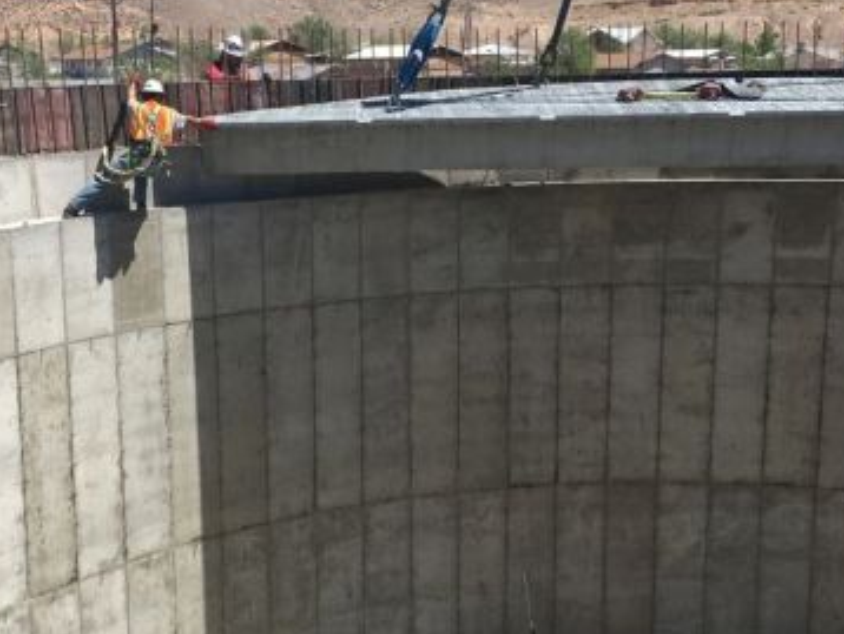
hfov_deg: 35.4
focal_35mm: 54
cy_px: 342
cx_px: 344
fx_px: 1317
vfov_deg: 27.1
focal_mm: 4.15
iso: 25
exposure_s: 1/1479
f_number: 2.2
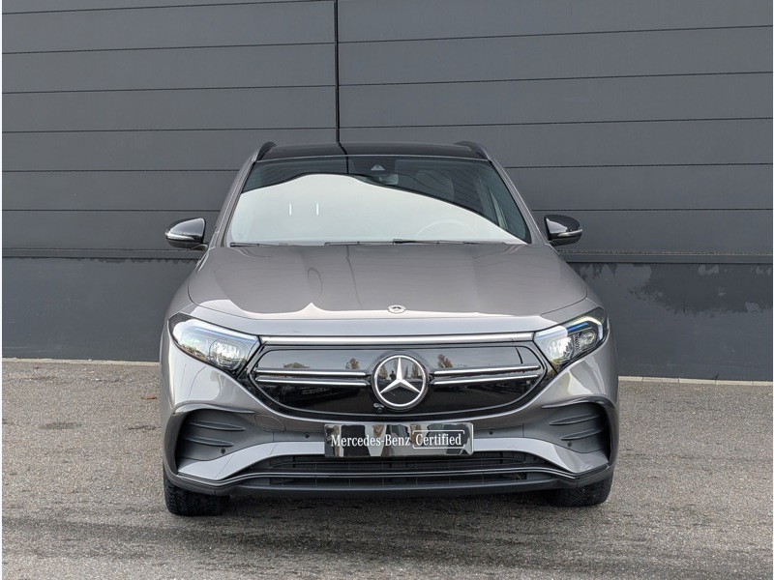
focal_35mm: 49
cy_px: 290
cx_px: 387
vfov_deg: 29.7
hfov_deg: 38.9
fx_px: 1096
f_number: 1.68
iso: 29
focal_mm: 6.9
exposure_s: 1/242
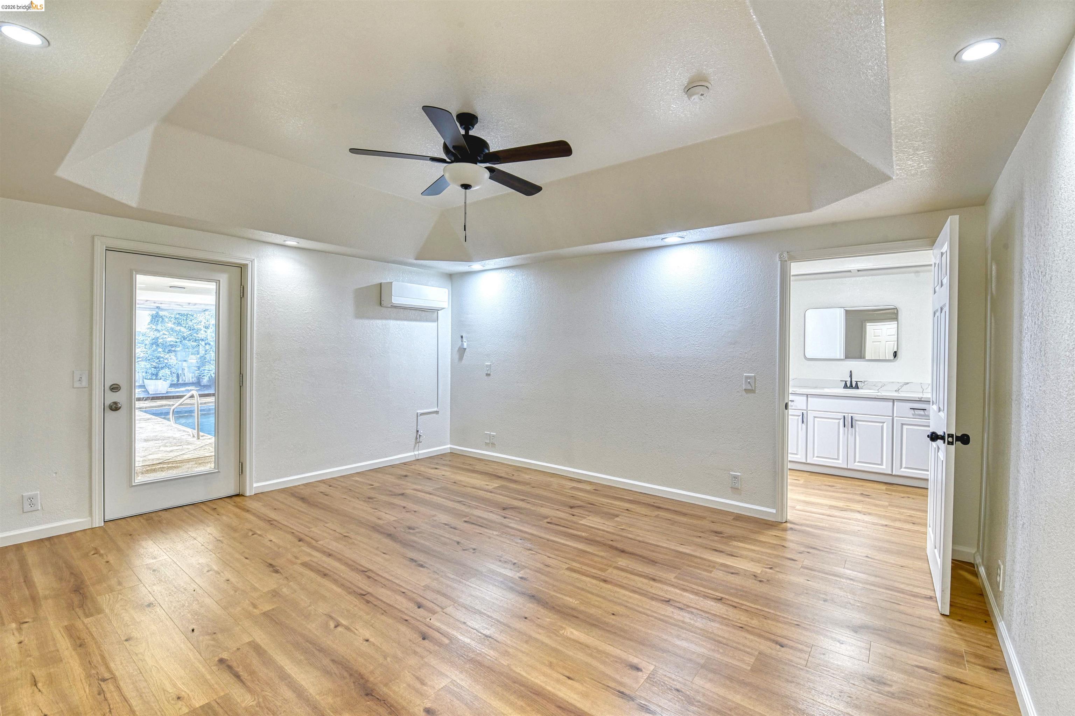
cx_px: 538
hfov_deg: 100.4
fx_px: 448
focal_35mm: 15
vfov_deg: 77.3
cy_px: 358
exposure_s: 1/4
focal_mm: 15
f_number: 11
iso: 400
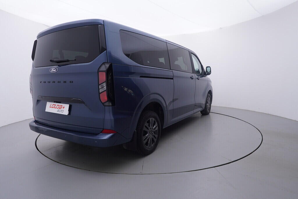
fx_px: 186
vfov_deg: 56.2
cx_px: 149
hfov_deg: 77.3
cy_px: 100
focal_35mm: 22
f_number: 5
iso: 200
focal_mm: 15
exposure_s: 1/80
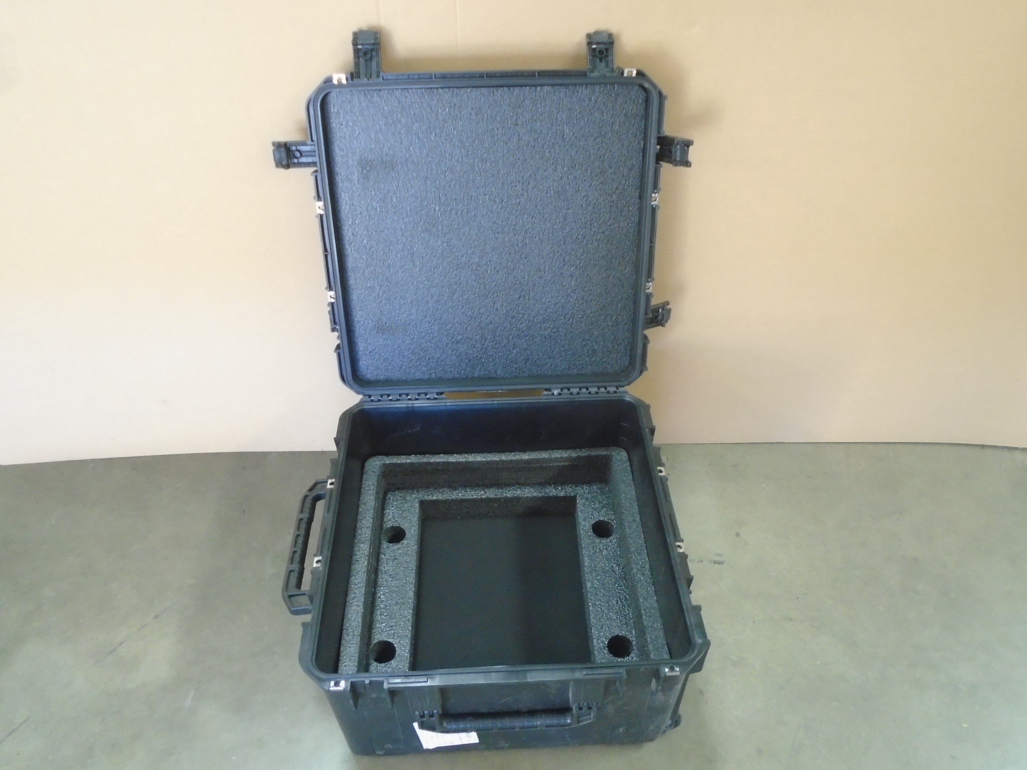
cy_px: 385
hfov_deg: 67.3
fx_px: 771
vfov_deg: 53.1
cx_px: 514
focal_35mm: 26
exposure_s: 1/13
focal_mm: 4.6
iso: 400
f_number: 3.2
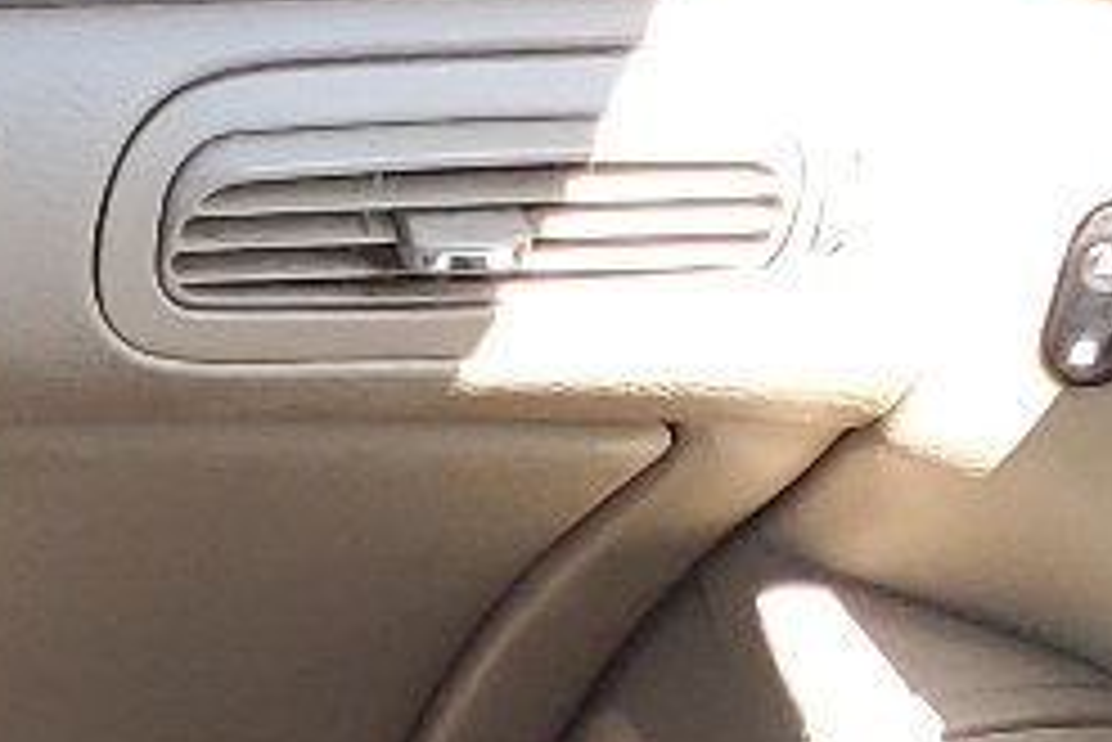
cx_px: -1864
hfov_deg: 9.8
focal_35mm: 175
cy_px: 1983
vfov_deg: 7.2
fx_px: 5409
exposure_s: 1/185
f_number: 1.5
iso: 50
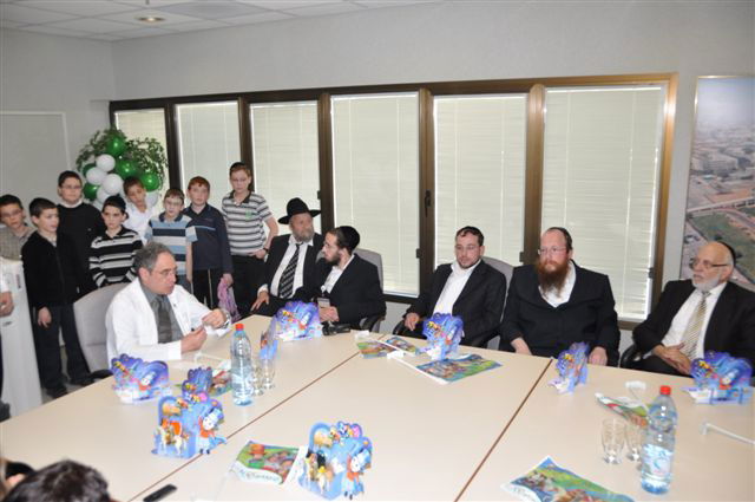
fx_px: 628
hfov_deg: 62.0
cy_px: 251
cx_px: 378
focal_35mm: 30
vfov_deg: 43.5
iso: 400
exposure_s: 1/60
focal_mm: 20
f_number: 5
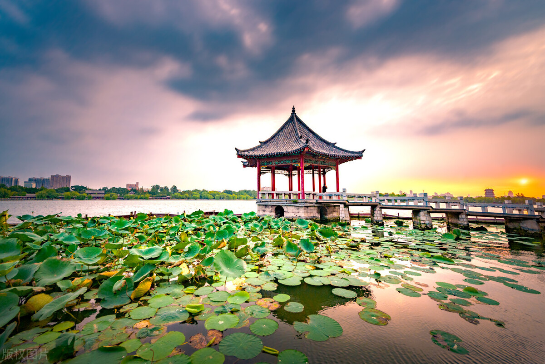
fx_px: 212
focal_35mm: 14
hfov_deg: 104.2
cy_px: 182
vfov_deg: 81.3
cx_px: 272
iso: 400
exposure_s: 1/160
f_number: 5.6
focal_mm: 14
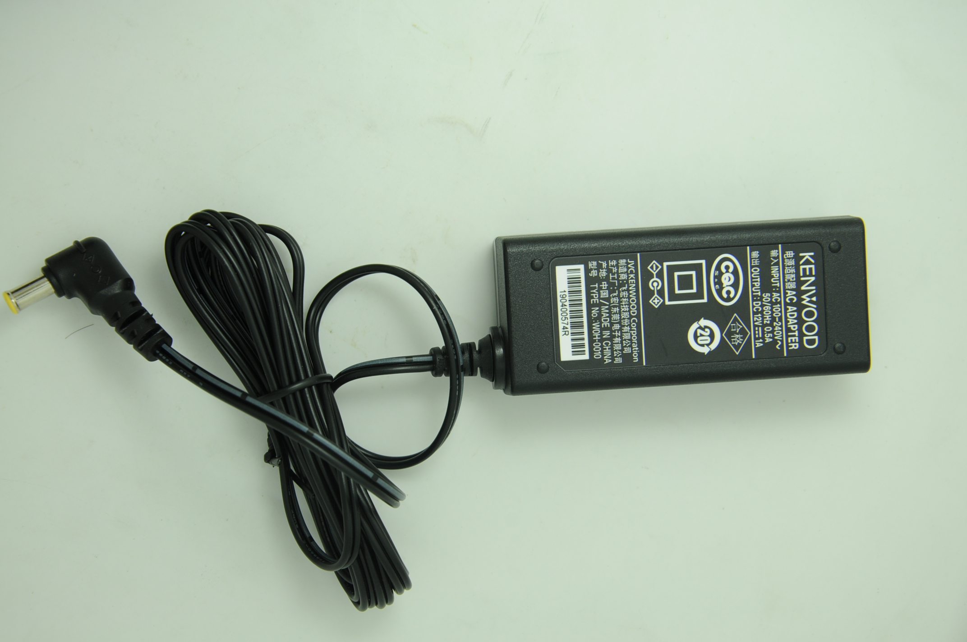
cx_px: 484
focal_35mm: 63
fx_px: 1690
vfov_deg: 21.5
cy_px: 321
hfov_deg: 31.9
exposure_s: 1/80
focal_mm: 42
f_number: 5.6
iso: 200
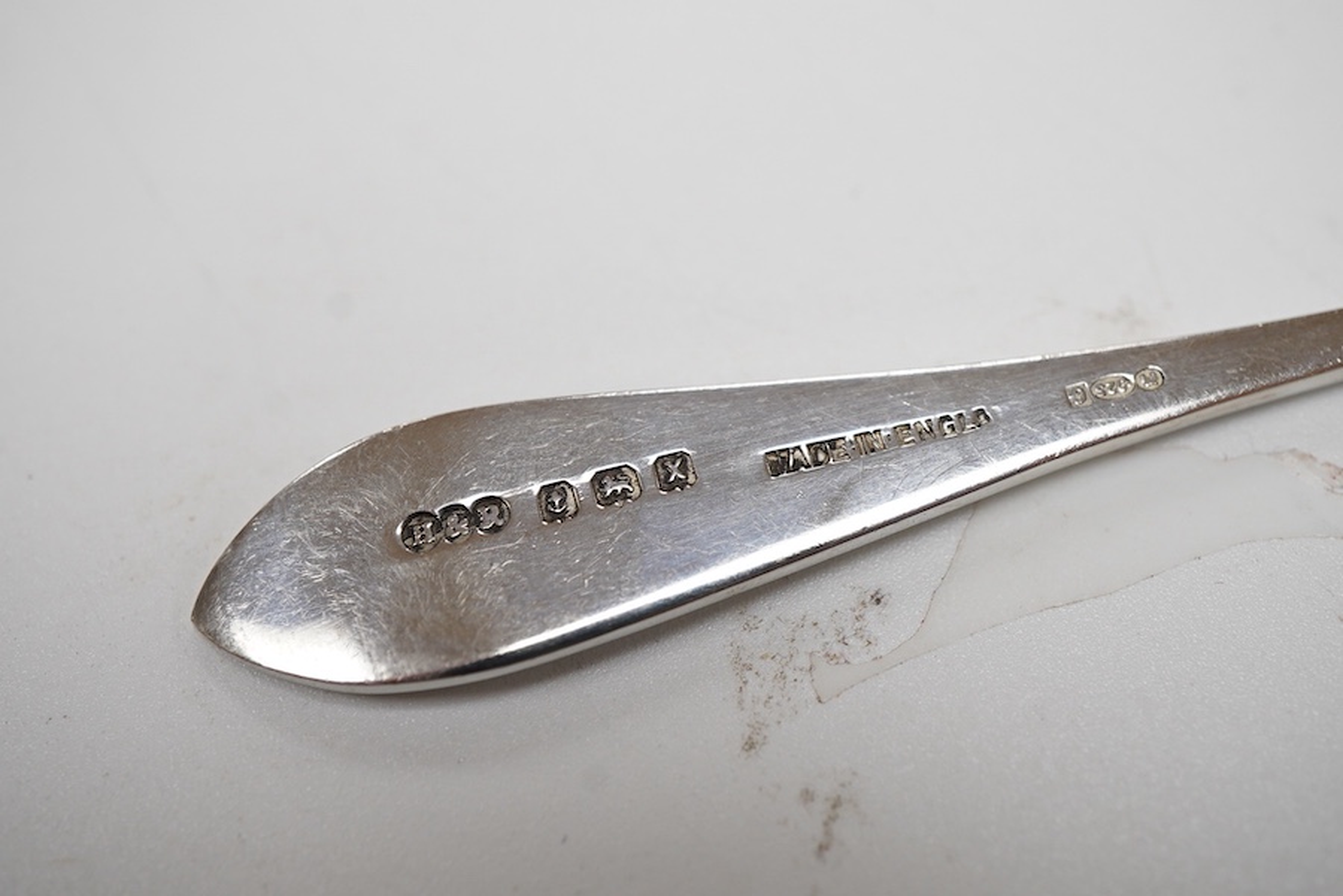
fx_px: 1679
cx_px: 672
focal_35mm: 45
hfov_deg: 43.6
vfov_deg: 29.9
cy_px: 448
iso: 800
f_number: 10
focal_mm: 30
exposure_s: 1/125
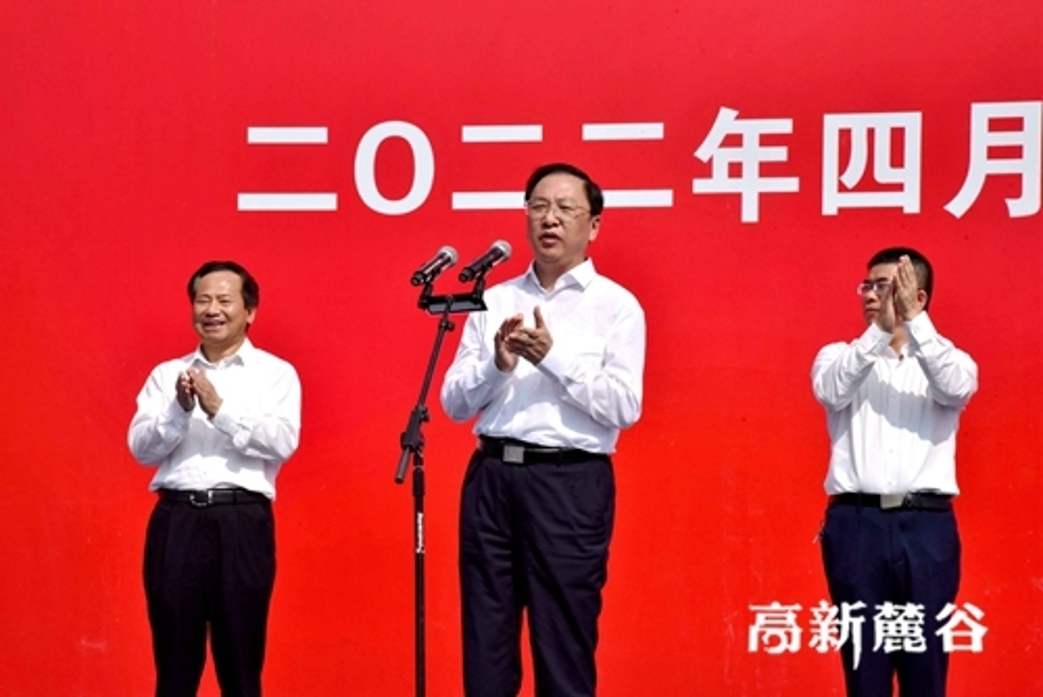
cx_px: 522
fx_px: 3479
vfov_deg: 11.4
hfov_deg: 17.1
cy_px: 348
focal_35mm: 120
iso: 3200
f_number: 16
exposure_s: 1/4000
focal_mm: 120
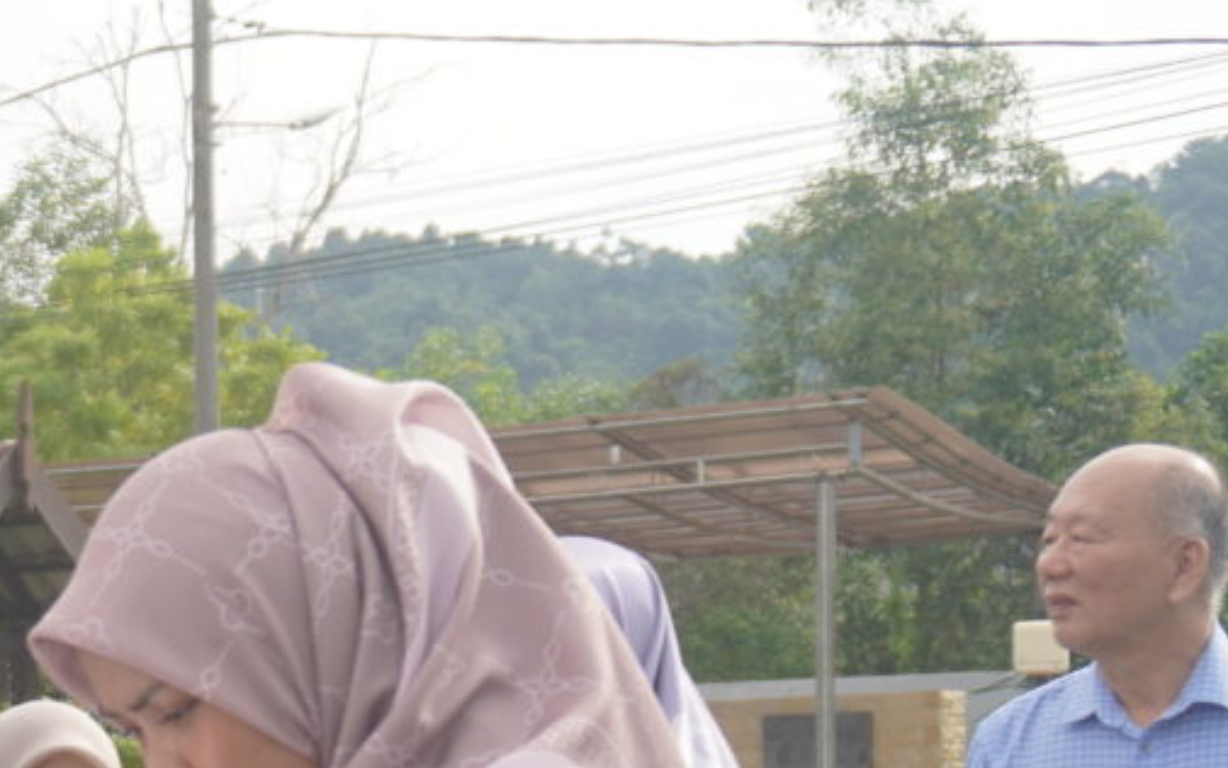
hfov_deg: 15.5
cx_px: -550
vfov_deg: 10.2
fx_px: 4203
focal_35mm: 126
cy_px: 994
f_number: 5
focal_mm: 27
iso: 100
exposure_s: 1/320
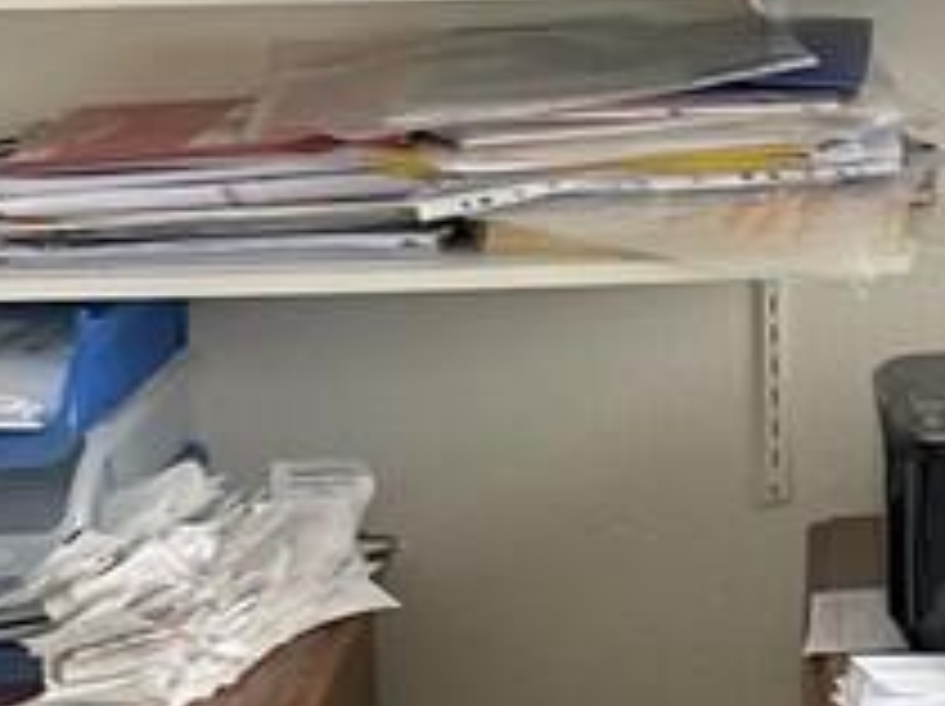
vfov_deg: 11.5
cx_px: 1341
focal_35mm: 127
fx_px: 3463
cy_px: -72
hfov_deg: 14.6
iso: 100
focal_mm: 4.2
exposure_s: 1/50
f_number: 1.6
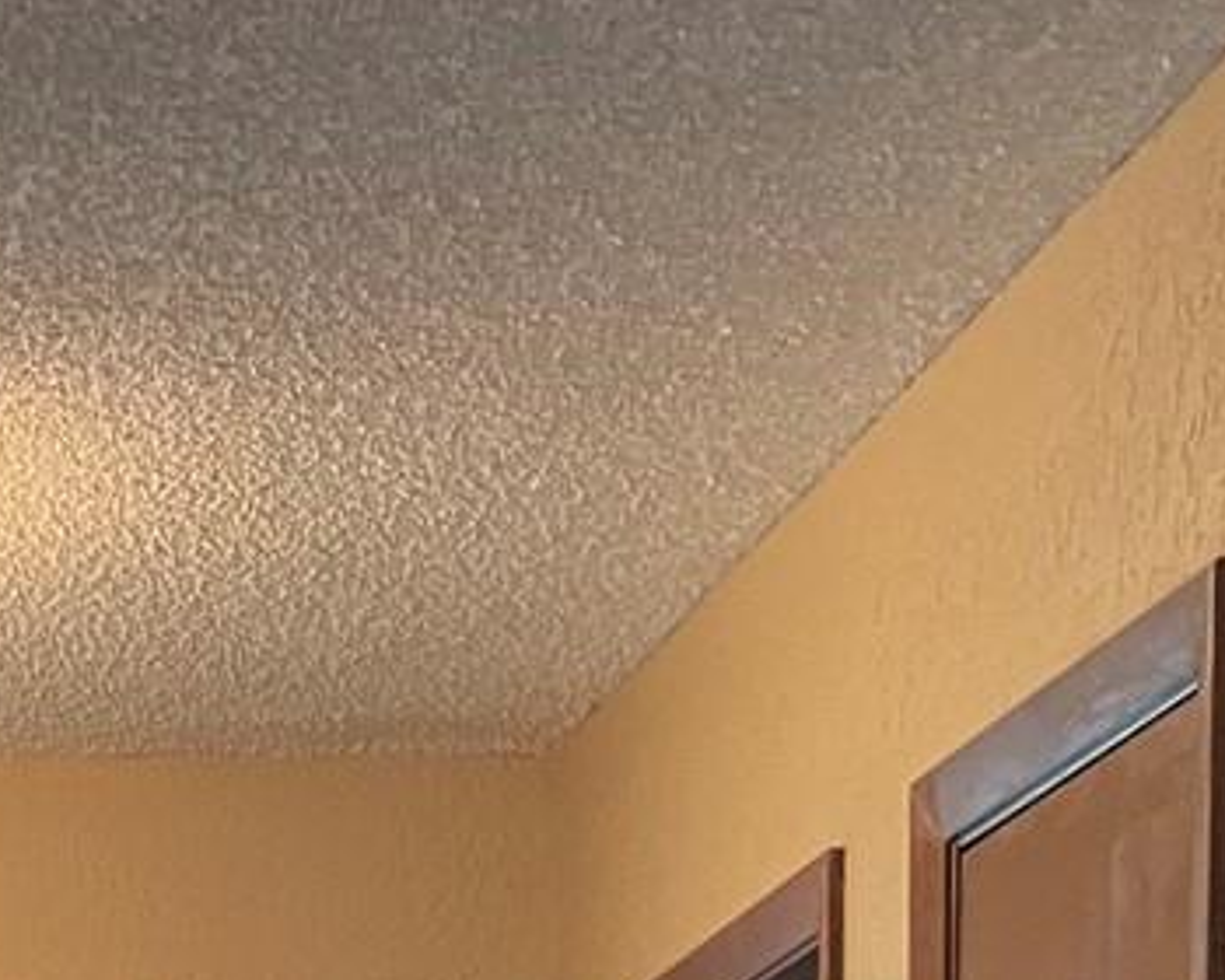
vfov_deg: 11.9
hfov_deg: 16.1
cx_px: -108
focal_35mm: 116
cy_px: 1953
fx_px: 4206
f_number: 1.6
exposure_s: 1/60
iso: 250
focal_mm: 4.2
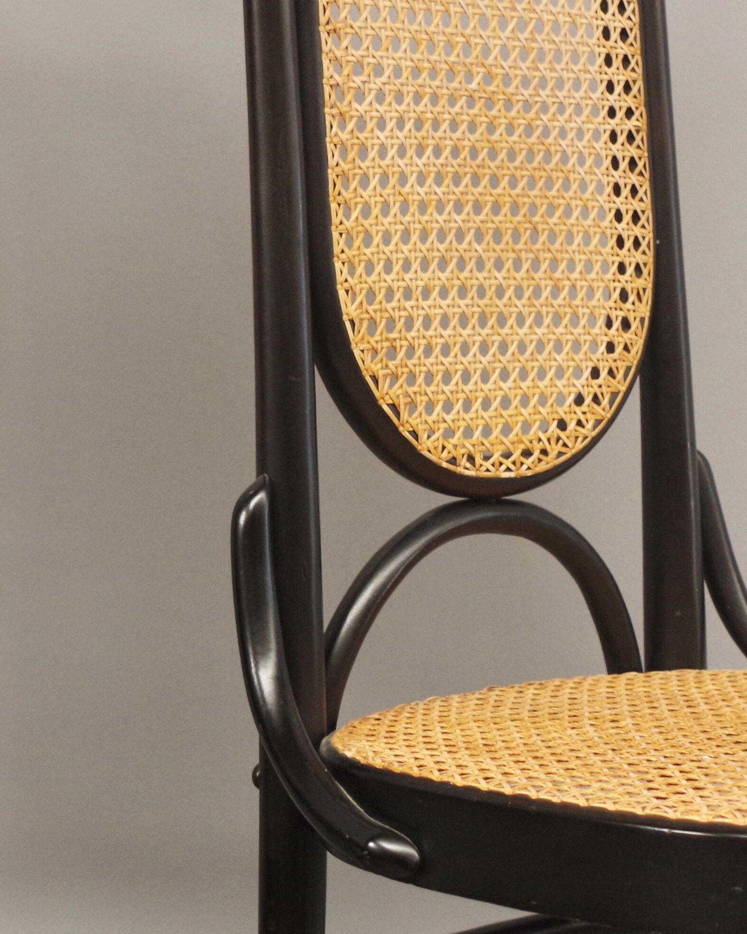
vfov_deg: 19.9
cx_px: 93
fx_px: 2653
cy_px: 306
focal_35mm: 96
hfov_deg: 15.9
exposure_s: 1/60
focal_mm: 23.13
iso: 800
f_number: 4
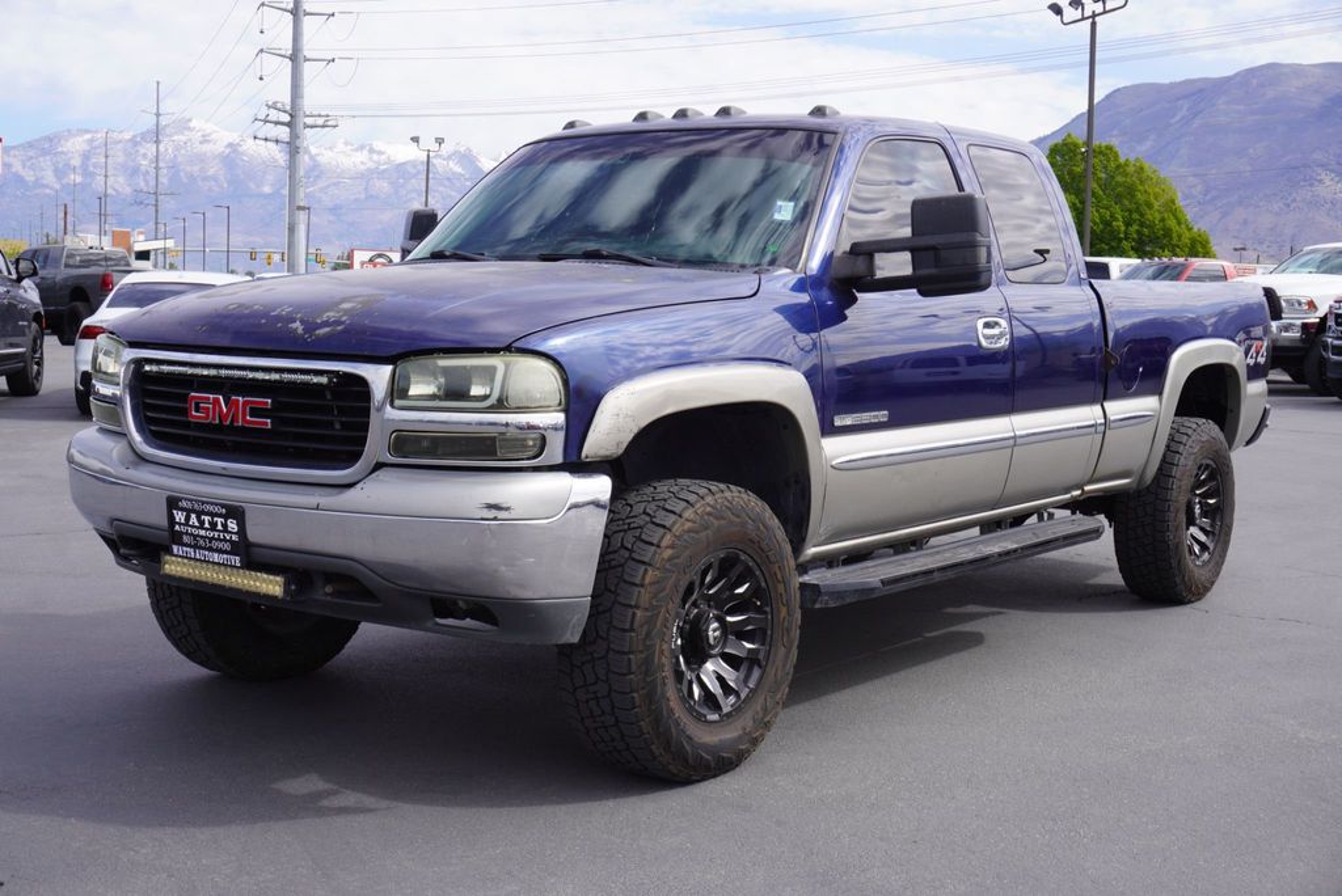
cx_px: 671
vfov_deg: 29.9
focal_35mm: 45
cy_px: 448
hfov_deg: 43.6
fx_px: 1678
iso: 100
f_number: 9
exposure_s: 1/125
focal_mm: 30
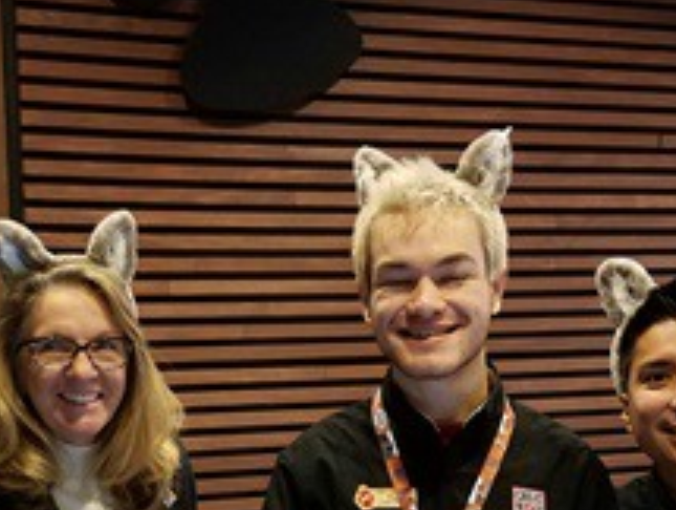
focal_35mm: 73
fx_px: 1428
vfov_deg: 19.9
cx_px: 200
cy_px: 444
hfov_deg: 26.4
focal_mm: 4.2
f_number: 1.7
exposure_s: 1/30
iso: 160
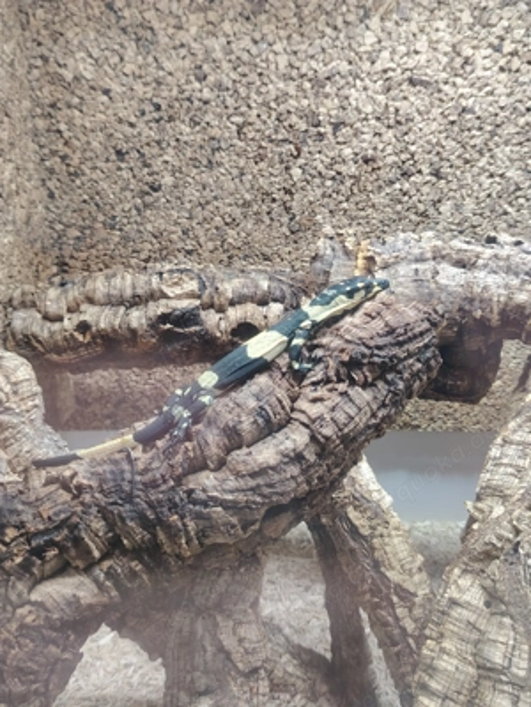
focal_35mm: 30
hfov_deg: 46.8
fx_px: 614
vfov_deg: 60.0
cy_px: 354
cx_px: 266
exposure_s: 1/100
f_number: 1.75
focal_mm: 5.25
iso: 197
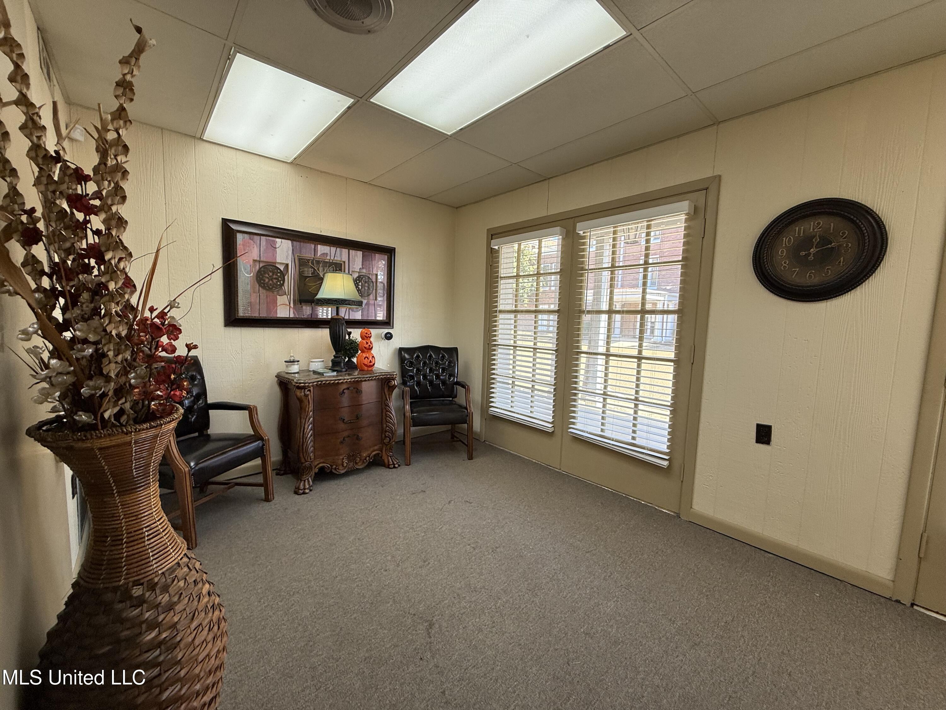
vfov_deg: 85.7
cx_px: 473
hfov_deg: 102.1
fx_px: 383
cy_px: 355
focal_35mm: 14
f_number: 2.2
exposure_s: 1/123
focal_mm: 2.22
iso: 64
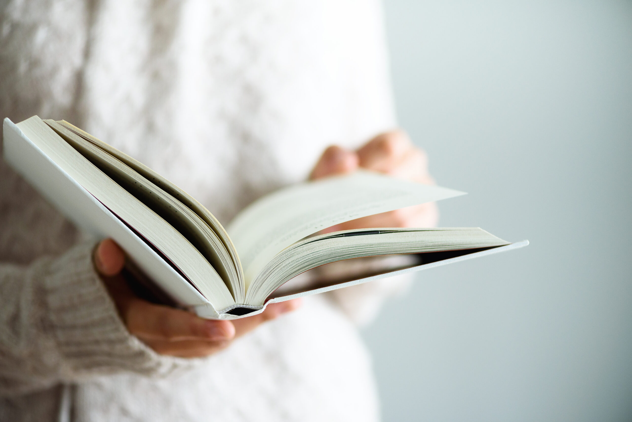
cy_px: 211
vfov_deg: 13.1
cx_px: 316
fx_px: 1844
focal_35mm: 105
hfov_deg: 19.4
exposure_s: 1/200
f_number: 3
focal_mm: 105
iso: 640
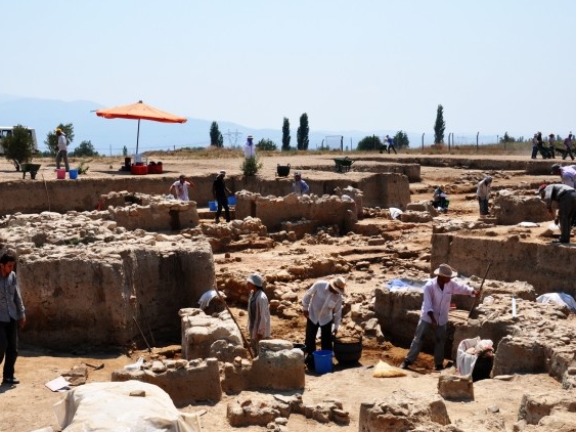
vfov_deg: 30.3
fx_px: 799
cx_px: 263
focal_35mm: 48
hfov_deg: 39.6
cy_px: 223
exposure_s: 1/200
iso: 200
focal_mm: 28
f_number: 14
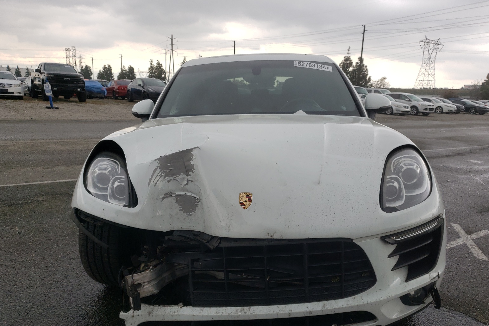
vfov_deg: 46.3
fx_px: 380
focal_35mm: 28
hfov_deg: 65.5
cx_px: 244
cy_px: 182
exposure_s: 1/909
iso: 50
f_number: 1.5
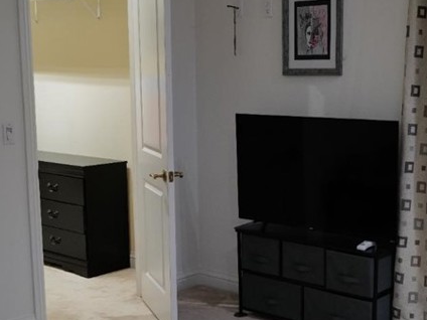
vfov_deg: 22.5
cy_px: 203
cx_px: 273
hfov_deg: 29.7
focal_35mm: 65
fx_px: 802
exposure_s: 1/30
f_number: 5
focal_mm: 28
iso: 1600
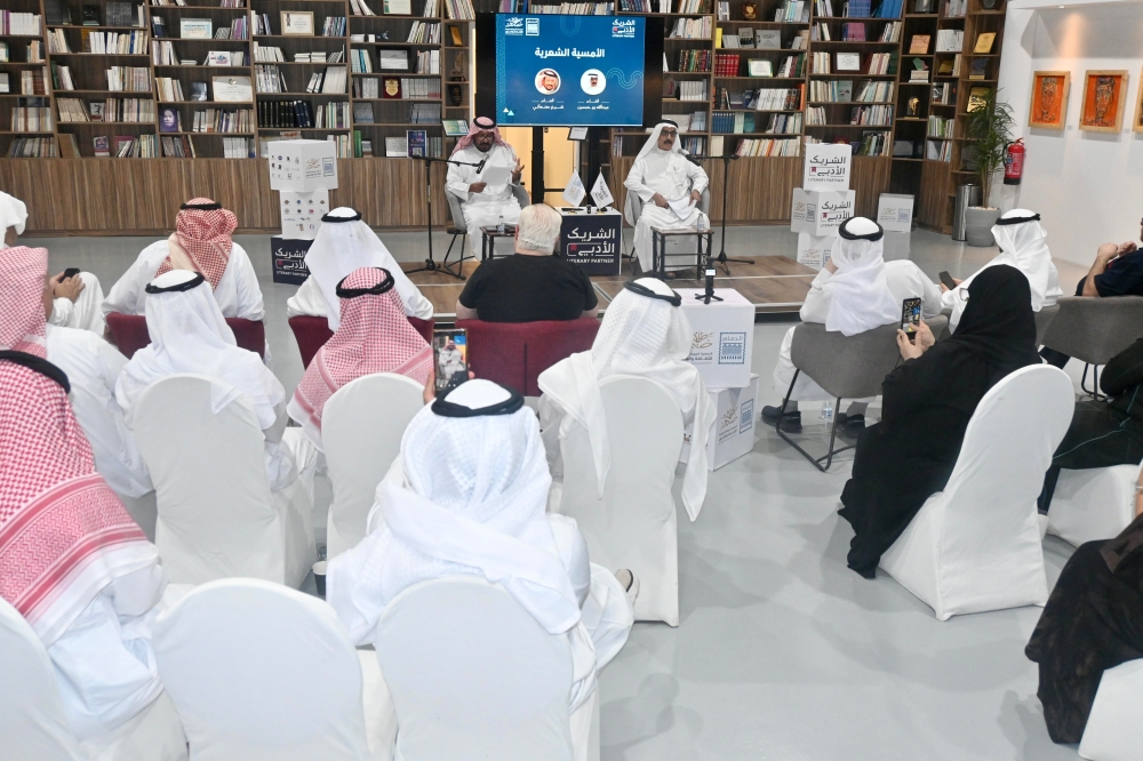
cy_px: 380
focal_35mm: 34
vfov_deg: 39.1
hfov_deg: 56.2
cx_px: 572
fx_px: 1071
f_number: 5
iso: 1600
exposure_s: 1/200
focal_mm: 22.5
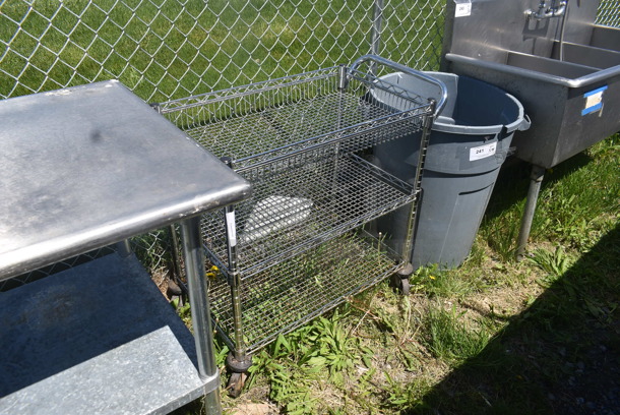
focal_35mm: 27
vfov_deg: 48.0
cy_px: 208
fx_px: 465
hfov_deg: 67.3
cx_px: 310
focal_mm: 18
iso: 100
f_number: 7.1
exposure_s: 1/320
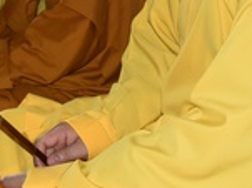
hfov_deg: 15.8
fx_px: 902
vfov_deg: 11.7
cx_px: 210
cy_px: -33
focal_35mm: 124
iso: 1000
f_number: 5
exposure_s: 1/50
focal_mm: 30
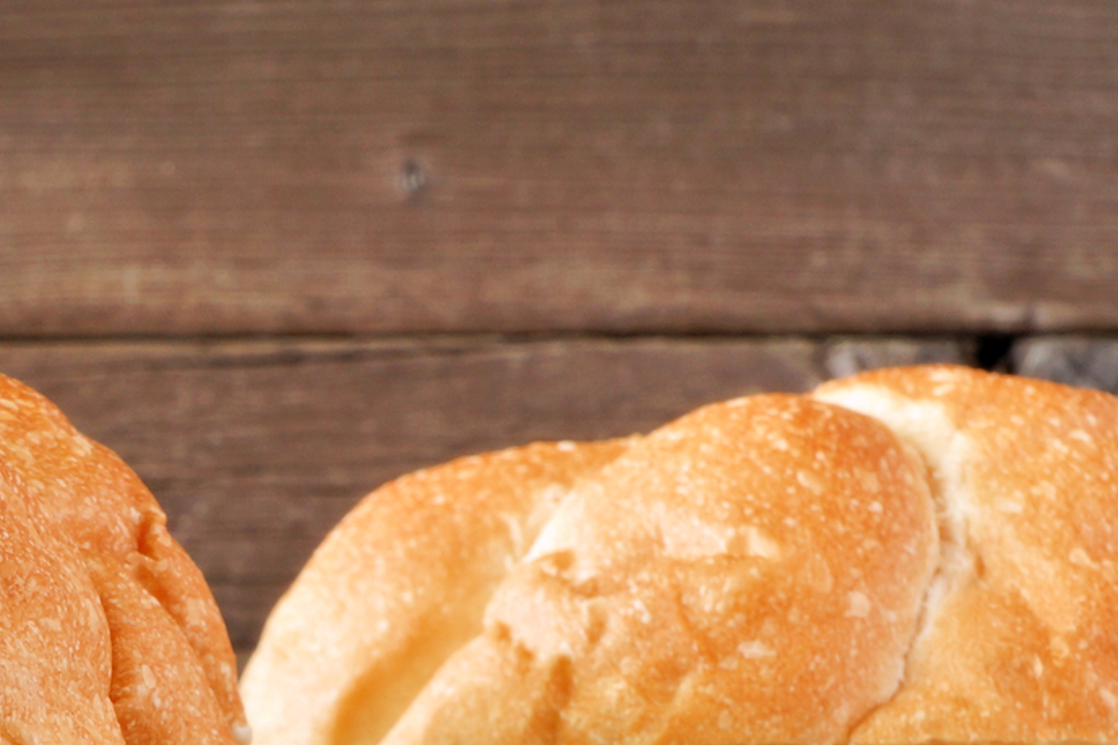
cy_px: 1015
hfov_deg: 13.3
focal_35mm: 152
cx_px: -11
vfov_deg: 8.8
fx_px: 4733
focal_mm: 35
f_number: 11
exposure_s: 2.5
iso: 100
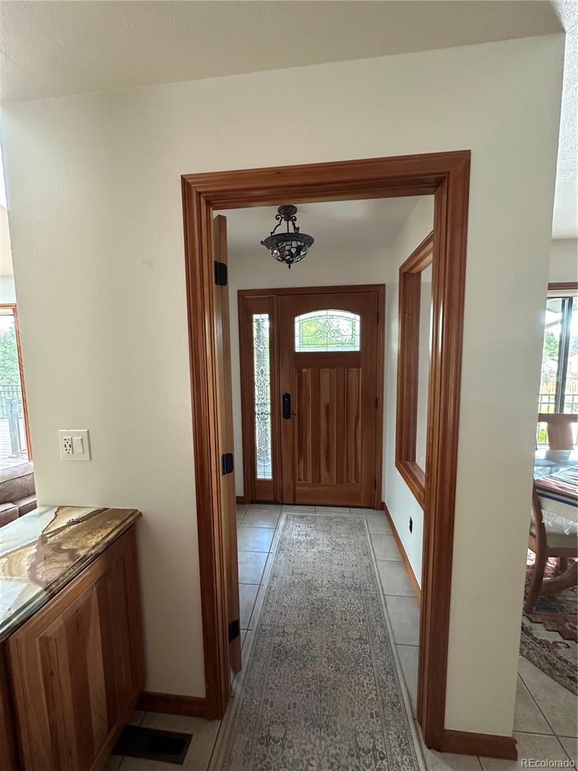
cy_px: 386
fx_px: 312
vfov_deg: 102.1
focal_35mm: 14
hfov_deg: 85.7
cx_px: 289
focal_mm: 2.22
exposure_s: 1/60
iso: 320
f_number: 2.2
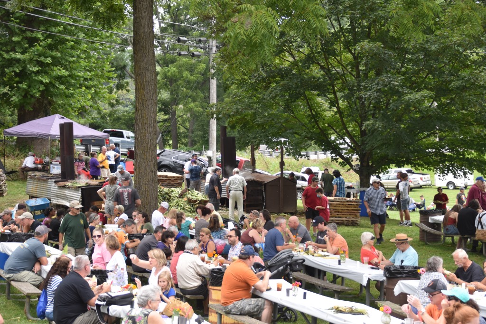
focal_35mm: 84
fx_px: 1134
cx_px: 243
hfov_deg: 24.2
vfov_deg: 16.3
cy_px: 162
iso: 400
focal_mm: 56
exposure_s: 1/500
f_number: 5.6
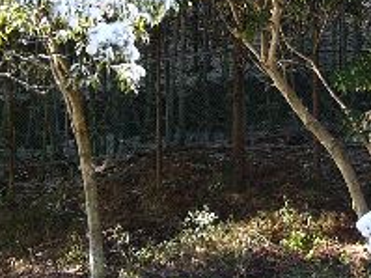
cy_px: 91
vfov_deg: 12.7
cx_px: 194
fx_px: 1242
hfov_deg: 17.0
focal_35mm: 116
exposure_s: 1/100
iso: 100
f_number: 3.7
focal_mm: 6
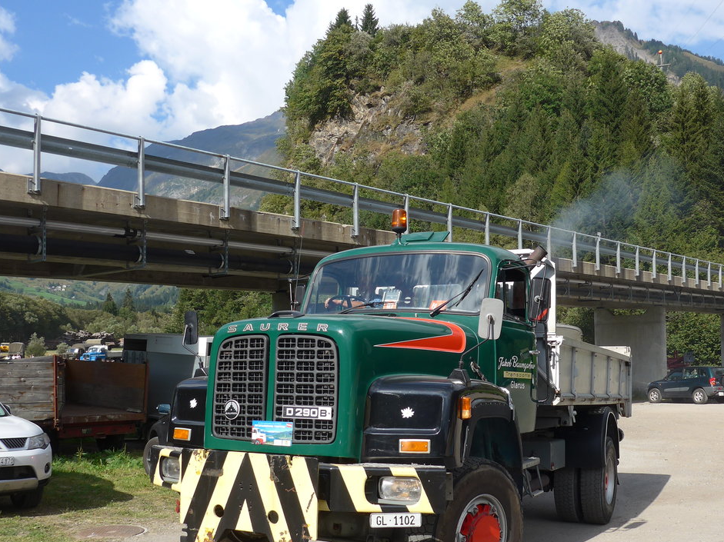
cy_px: 334
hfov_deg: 50.1
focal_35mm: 37
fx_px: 774
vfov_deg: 38.4
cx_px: 397
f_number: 2.8
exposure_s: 1/1300
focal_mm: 6
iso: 80
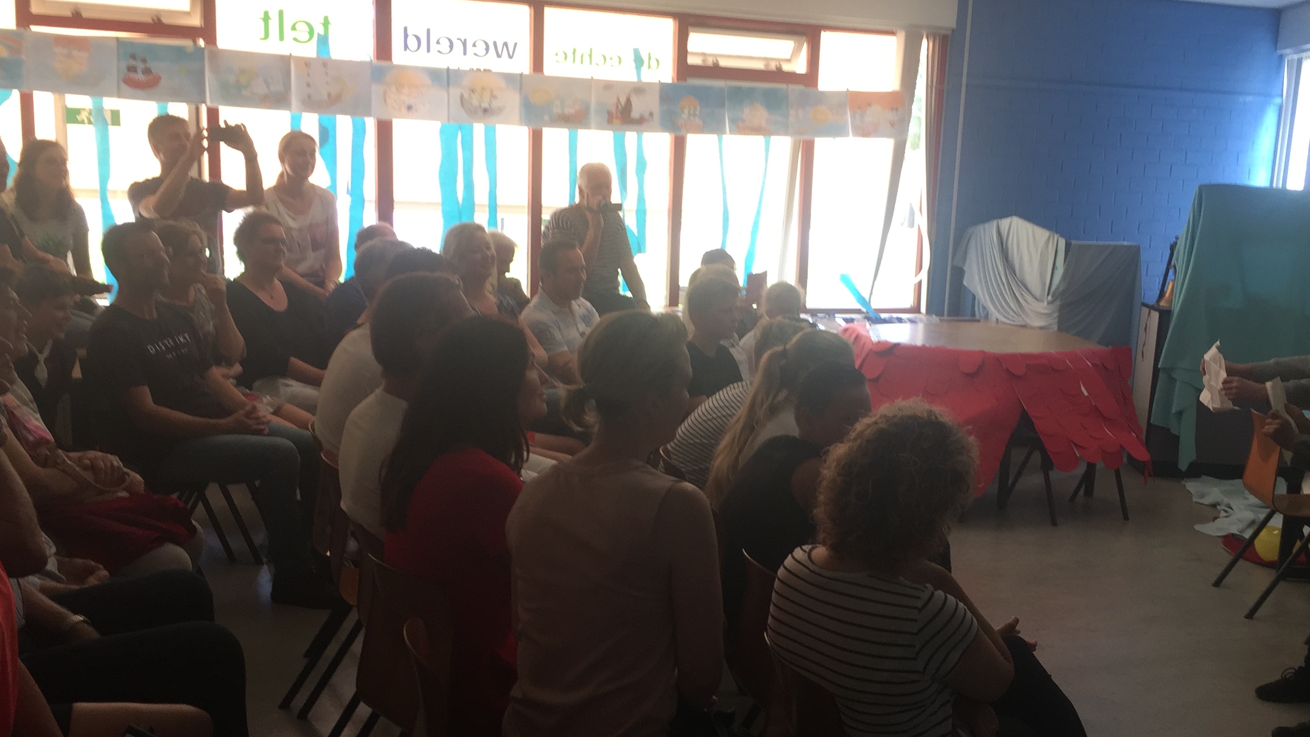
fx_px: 1424
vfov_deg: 28.9
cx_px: 729
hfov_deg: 49.3
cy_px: 471
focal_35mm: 41
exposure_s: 1/50
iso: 40
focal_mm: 4.15
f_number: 2.2
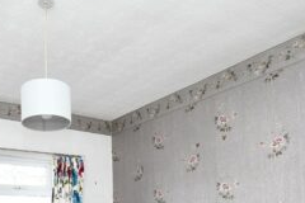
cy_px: 202
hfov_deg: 51.3
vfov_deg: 33.7
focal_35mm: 36
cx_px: 83
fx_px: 305
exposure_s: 1/100
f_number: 5
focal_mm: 10
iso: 560
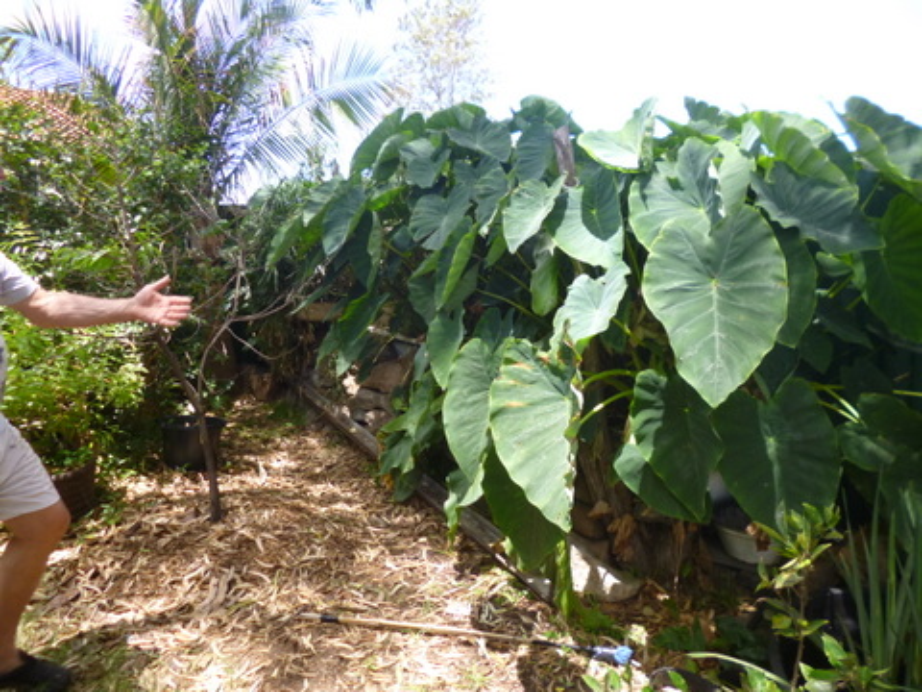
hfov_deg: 71.6
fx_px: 639
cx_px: 461
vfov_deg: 56.8
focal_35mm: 24
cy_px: 346
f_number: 2.5
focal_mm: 4.3
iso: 100
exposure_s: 1/160
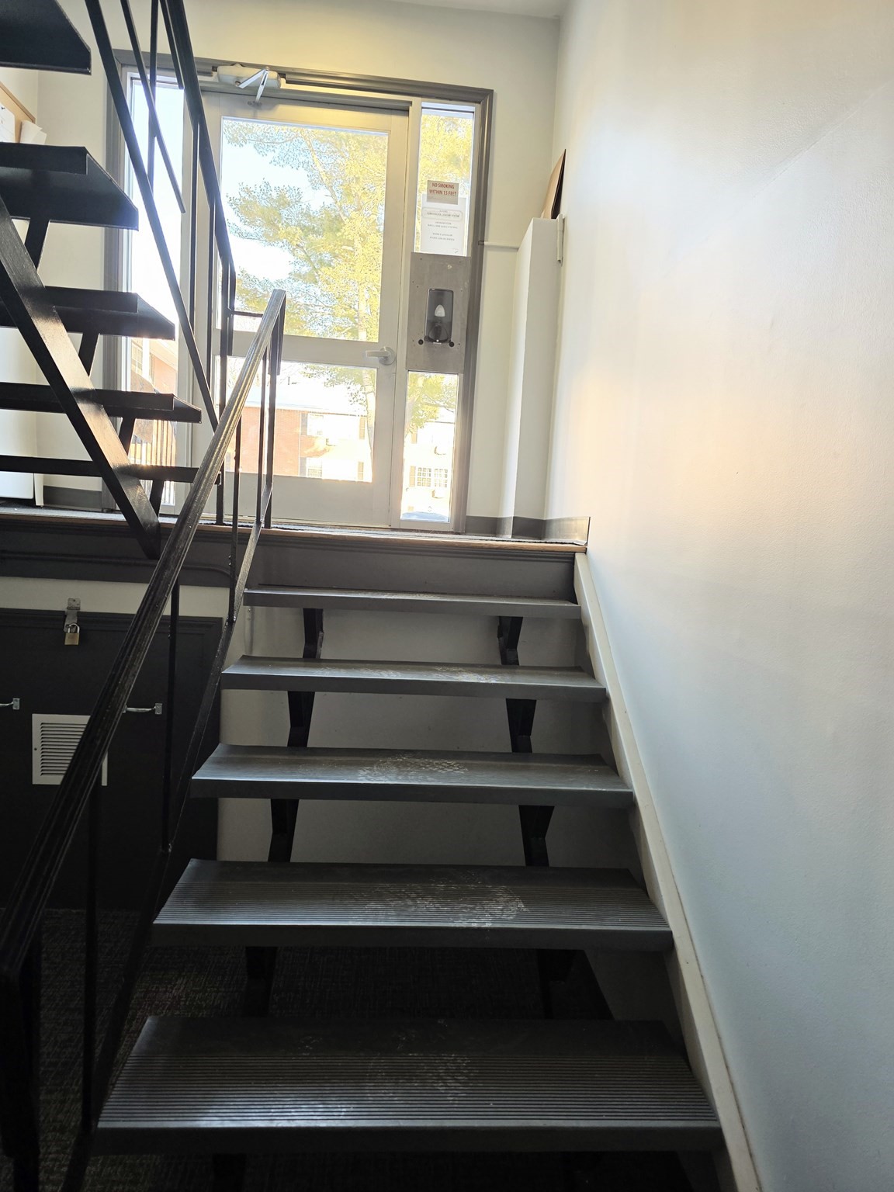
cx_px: 447
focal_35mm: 23
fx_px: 792
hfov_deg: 58.9
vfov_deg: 73.9
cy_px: 596
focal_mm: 6.3
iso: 100
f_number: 1.7
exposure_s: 1/120
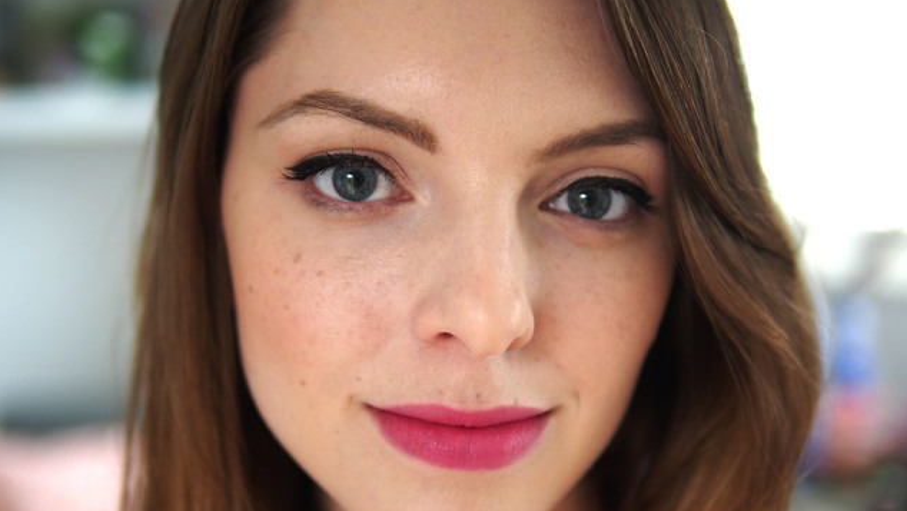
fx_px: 1323
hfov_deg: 37.8
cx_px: 454
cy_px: 339
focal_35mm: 55
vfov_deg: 21.8
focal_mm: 25
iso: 200
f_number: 1.4
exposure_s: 1/60
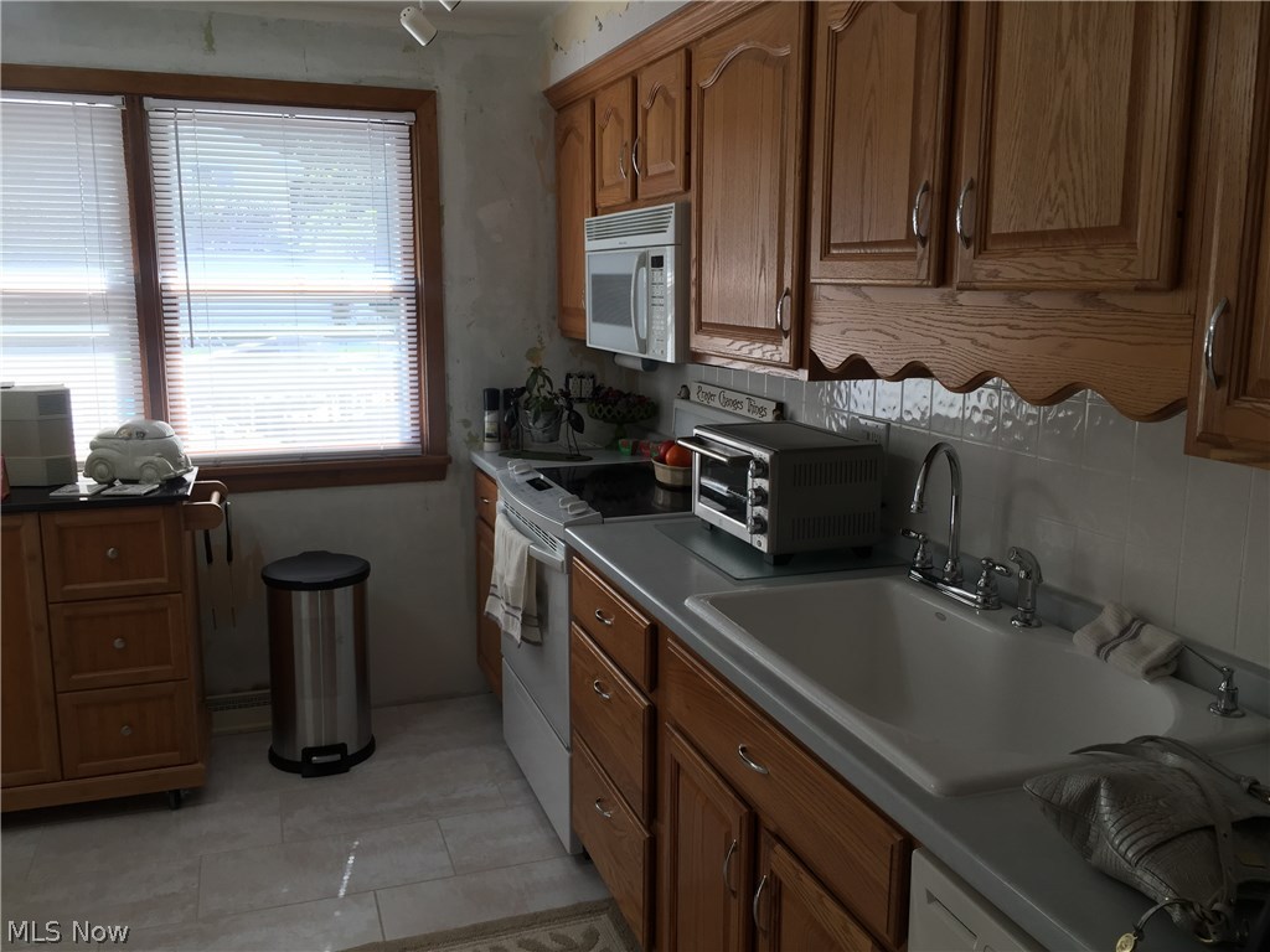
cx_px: 635
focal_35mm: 29
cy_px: 476
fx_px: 1064
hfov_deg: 61.7
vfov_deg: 48.2
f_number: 2.2
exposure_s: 1/120
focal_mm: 4.15
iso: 50
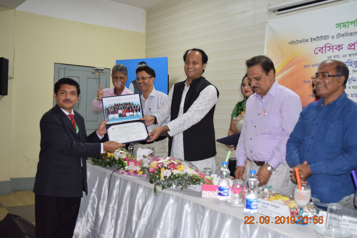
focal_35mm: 38
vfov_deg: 35.5
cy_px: 119
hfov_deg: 51.3
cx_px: 178
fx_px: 372
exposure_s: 1/80
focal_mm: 25
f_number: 4.5
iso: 800
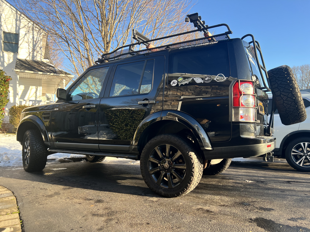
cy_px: 116
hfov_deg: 67.3
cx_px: 155
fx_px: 233
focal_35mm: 26
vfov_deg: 53.1
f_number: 1.5
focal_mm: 5.7
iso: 50
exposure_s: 1/547
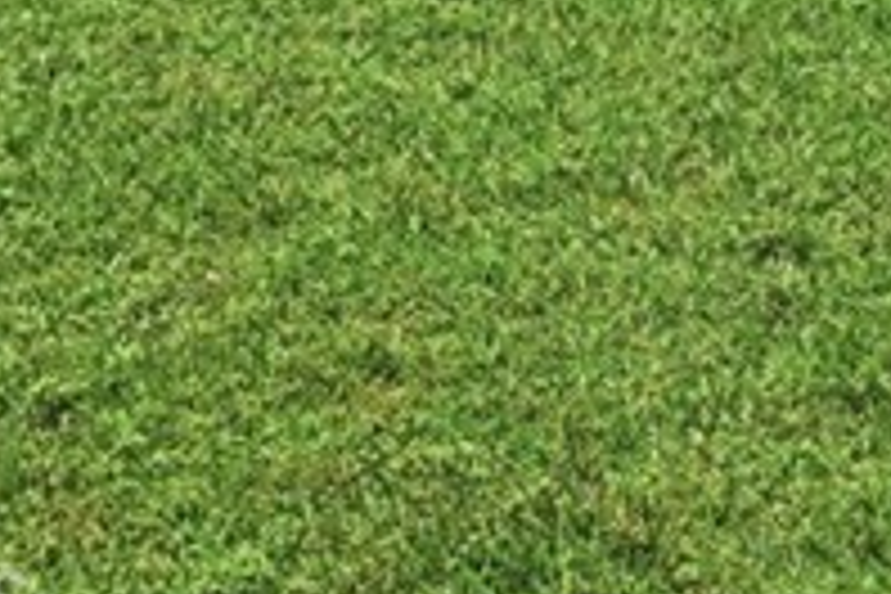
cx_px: 490
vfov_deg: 10.2
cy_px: -860
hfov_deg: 17.6
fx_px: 2873
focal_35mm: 116
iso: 100
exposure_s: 1/500
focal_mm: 22.4
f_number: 9
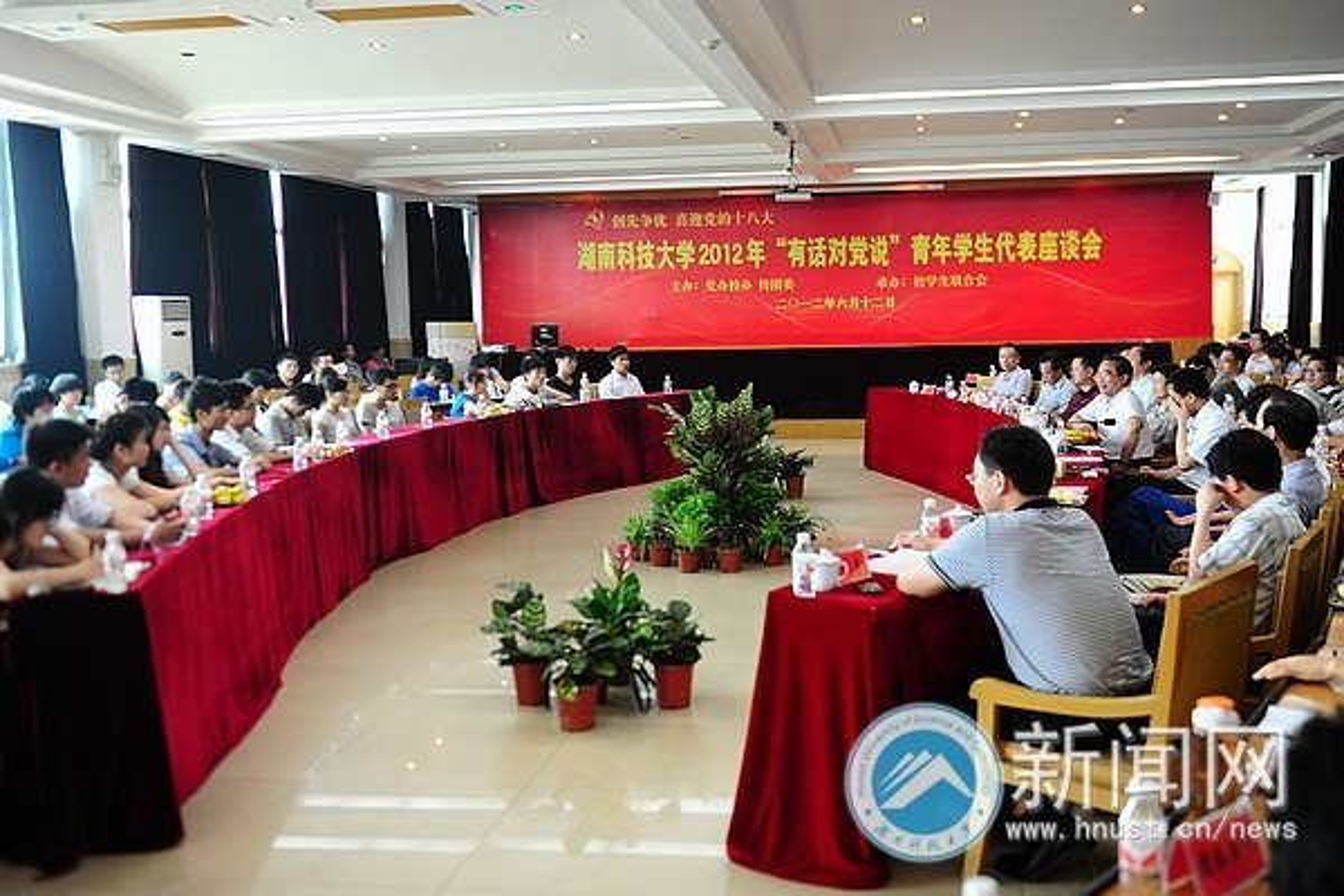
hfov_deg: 58.7
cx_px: 672
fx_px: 1195
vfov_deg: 41.1
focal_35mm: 32
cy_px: 448
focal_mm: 32
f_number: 2.8
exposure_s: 1/30
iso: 200
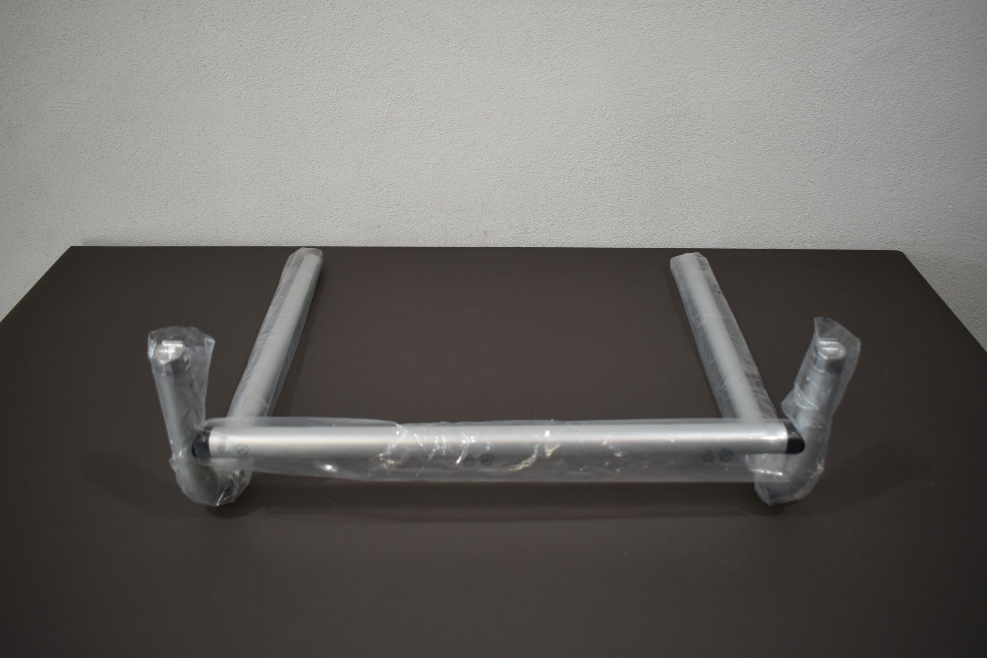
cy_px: 329
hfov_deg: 57.2
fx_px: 905
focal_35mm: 33
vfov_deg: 40.0
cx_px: 494
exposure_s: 1/250
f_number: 4
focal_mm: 22
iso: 400
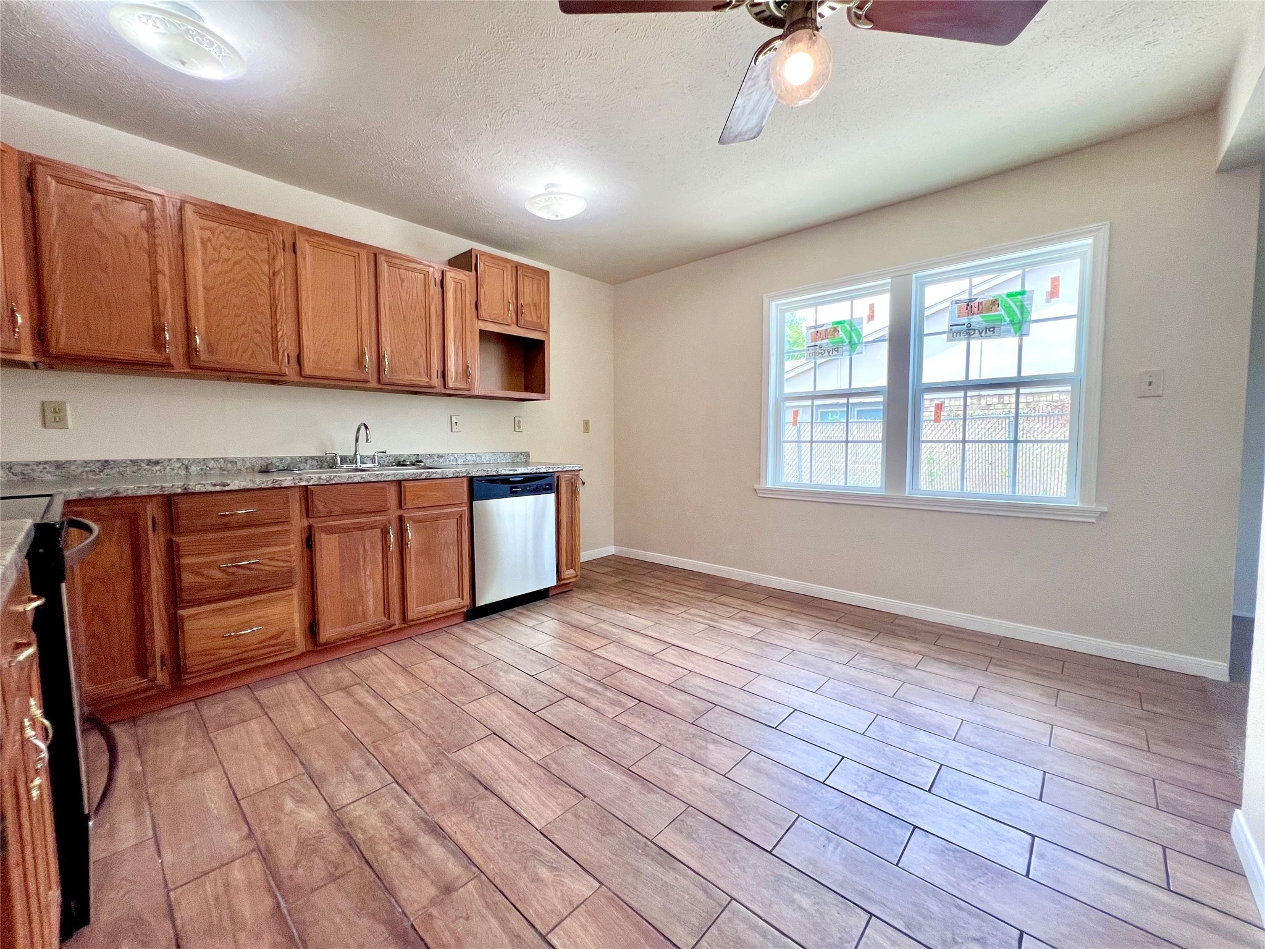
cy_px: 474
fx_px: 475
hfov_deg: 106.2
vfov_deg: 89.9
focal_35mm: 13
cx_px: 632
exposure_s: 1/120
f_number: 1.8
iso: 80
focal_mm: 1.57
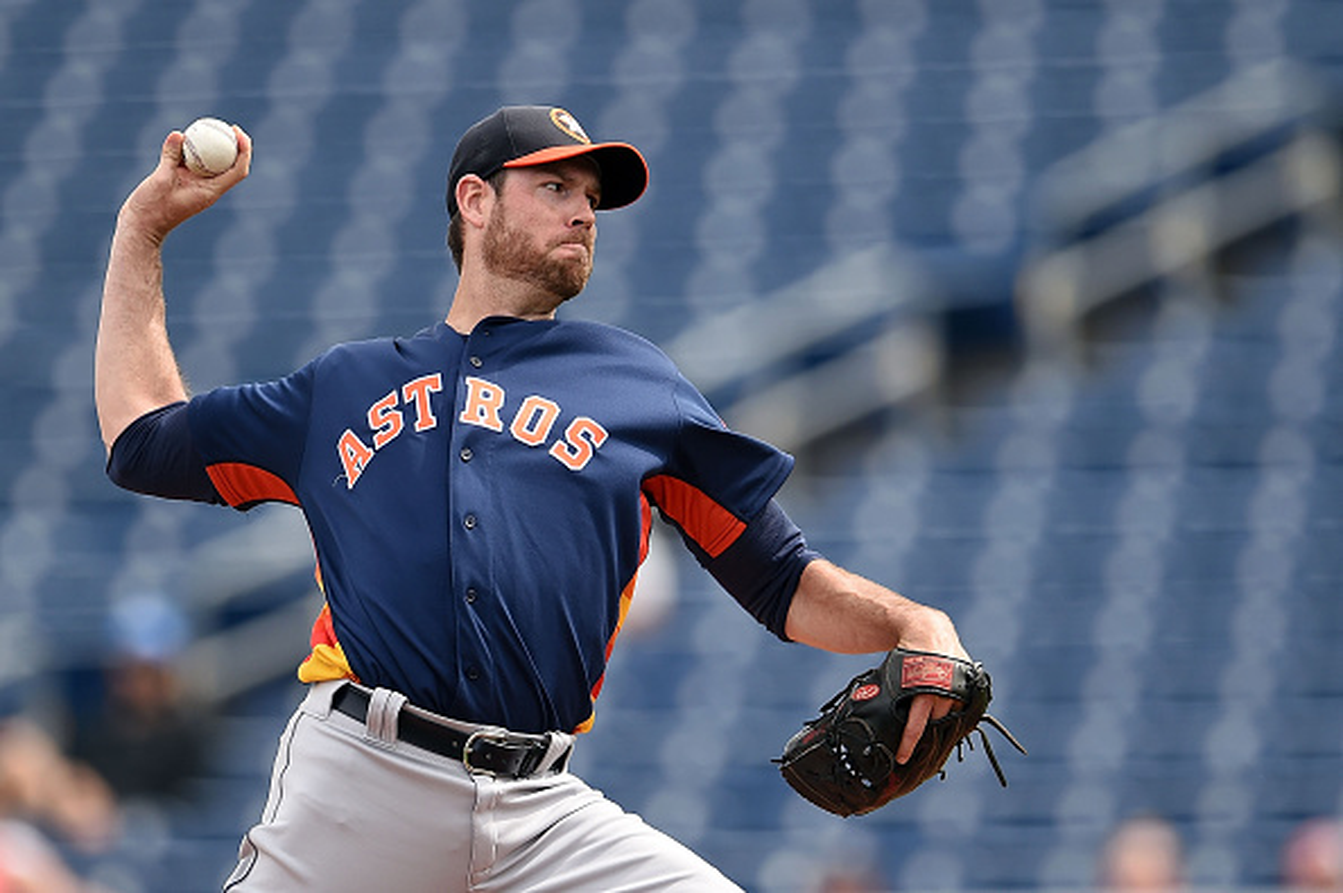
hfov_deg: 5.2
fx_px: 14909
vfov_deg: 3.4
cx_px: 672
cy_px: 446
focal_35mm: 400
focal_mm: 400
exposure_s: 1/4000
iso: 400
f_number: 2.8
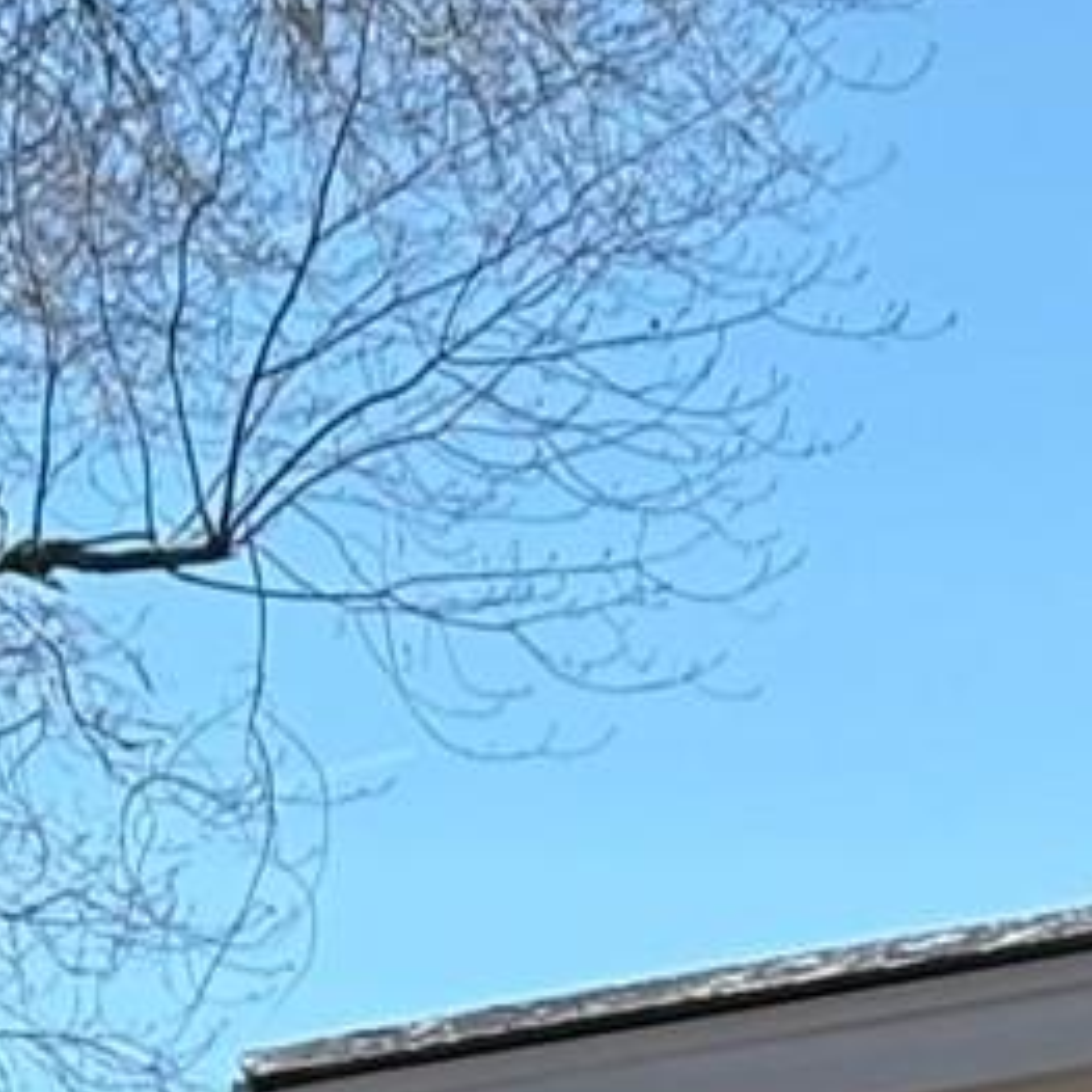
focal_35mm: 358
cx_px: 2304
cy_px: 905
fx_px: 12777
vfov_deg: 4.9
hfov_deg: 4.8
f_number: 1.6
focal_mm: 5.96
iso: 32
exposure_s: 1/2075
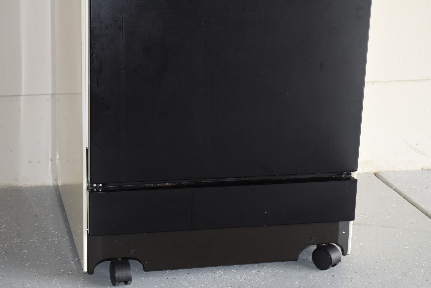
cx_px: 216
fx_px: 899
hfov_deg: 27.0
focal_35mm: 75
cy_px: 144
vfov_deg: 18.2
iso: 800
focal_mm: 50
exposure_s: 1/100
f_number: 5.6
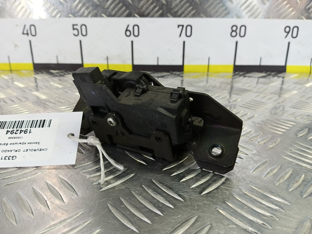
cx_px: 156
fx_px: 207
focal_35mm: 23
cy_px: 117
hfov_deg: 73.9
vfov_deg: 58.9
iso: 121
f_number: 1.6
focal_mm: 4.11
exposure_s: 1/50
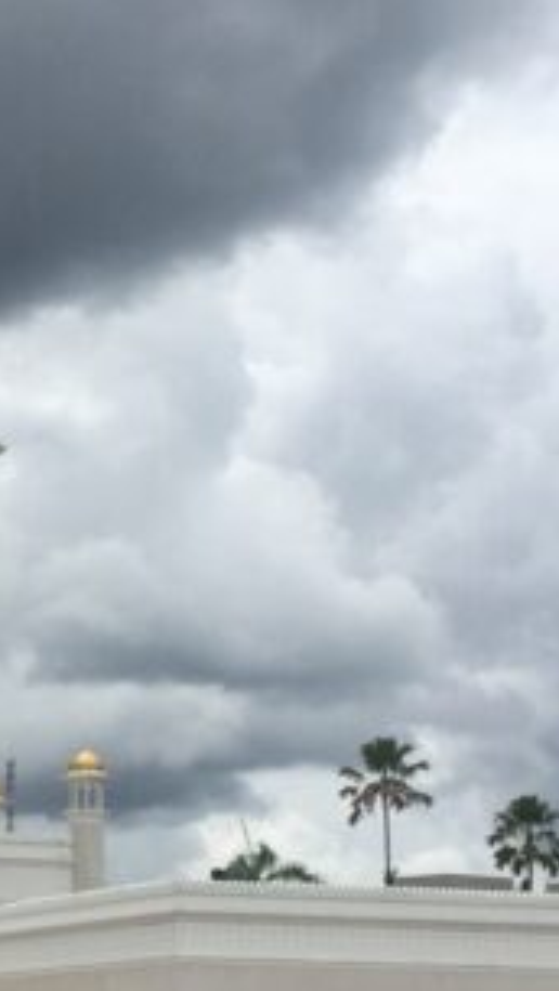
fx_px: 2788
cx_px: -478
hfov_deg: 10.7
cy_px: 767
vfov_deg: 20.0
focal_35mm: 106
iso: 32
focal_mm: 4.15
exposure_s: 1/3597
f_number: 2.2
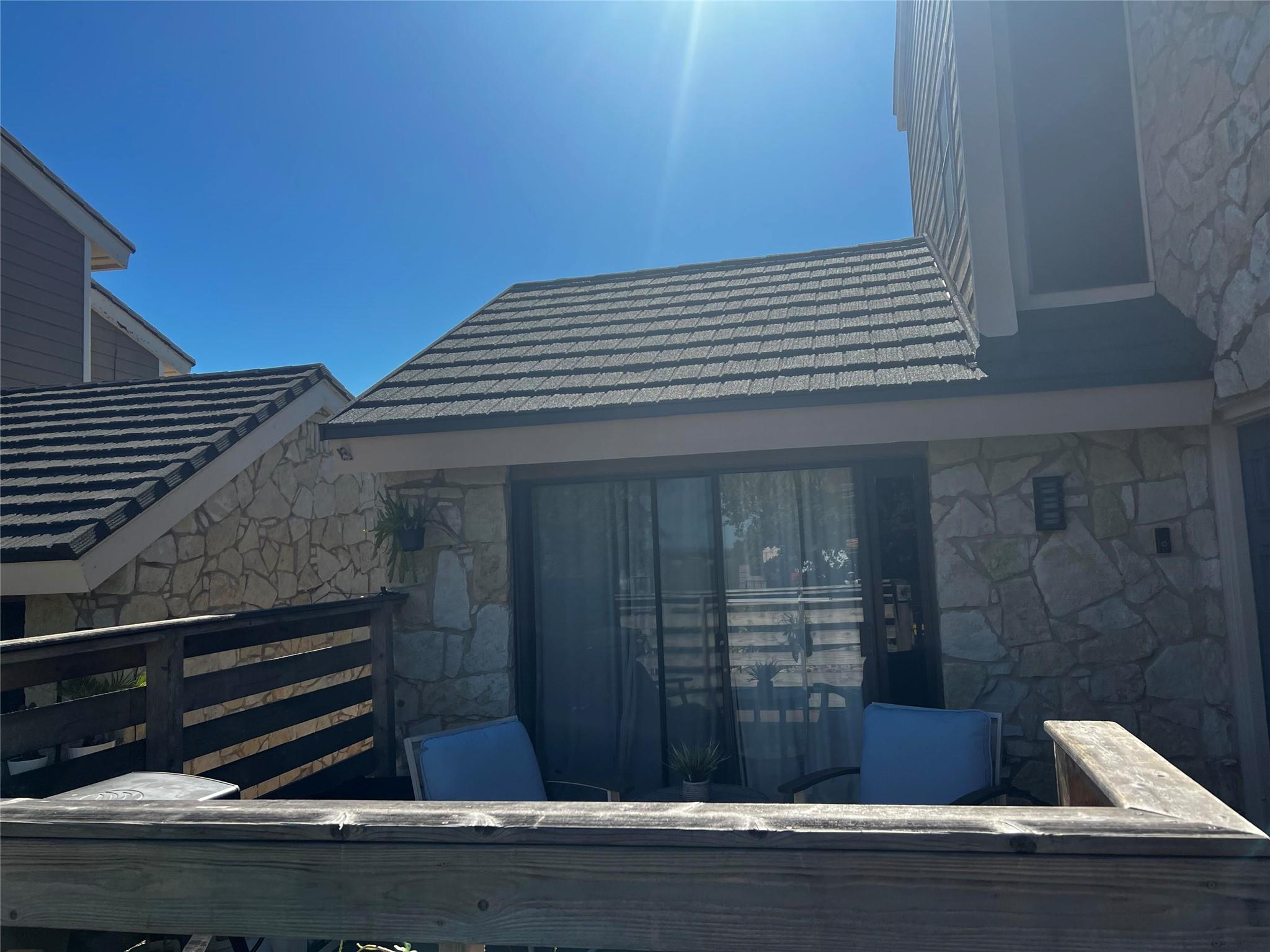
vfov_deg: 53.1
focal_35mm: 26
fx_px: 954
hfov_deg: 67.3
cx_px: 635
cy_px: 476
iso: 50
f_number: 1.5
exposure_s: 1/4630
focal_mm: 5.7
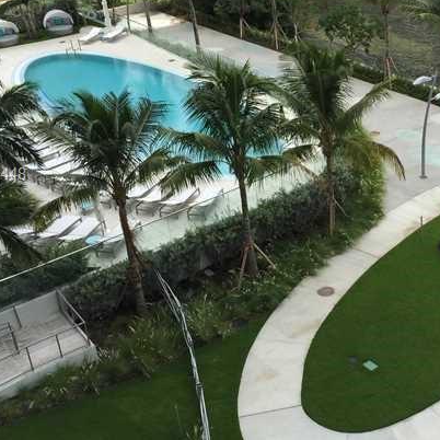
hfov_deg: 32.1
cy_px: 176
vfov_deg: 33.3
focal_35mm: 51
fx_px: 733
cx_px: 380
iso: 32
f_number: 2.2
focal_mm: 4.15
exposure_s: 1/879
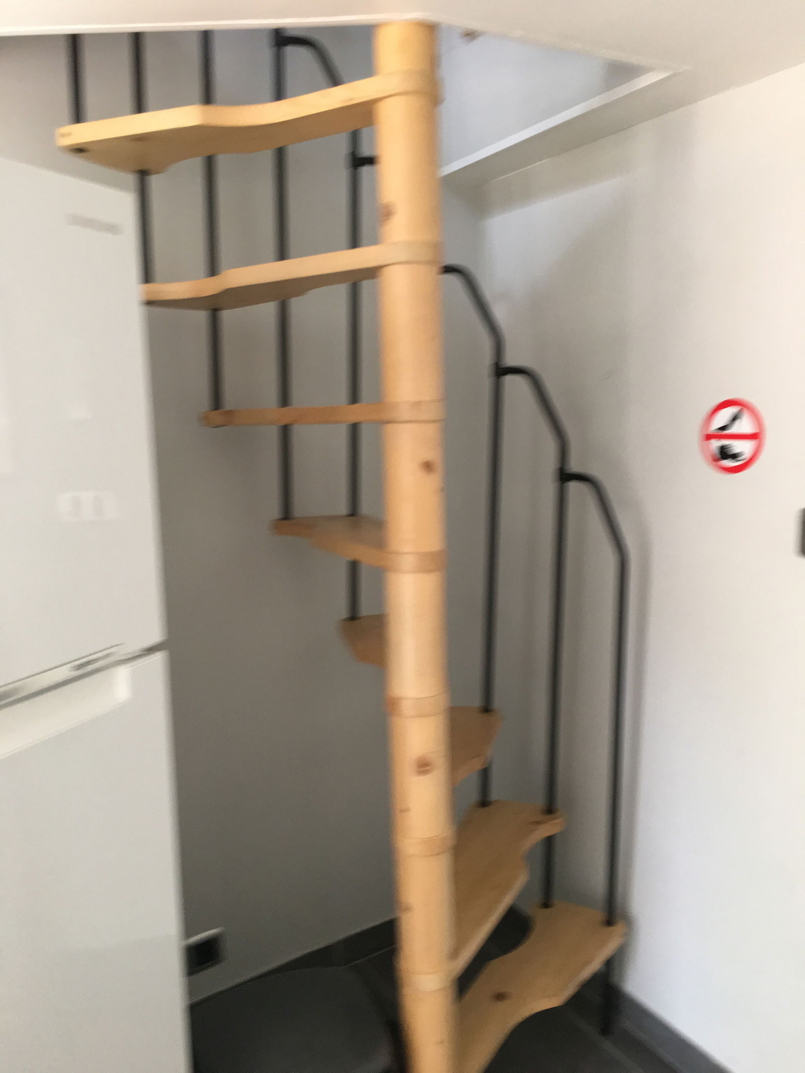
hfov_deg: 48.2
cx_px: 402
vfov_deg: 61.7
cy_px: 536
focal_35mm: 29
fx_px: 899
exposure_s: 1/33
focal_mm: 4.15
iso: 160
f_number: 2.2
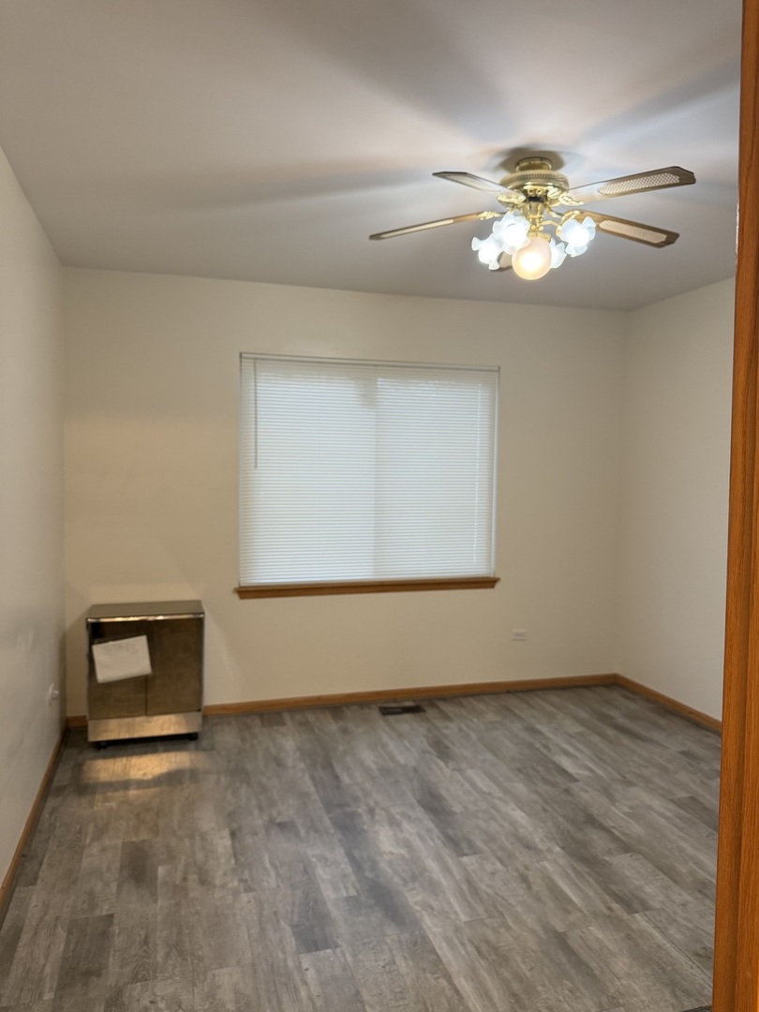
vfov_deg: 71.6
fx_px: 702
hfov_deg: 56.8
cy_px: 506
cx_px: 380
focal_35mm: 24
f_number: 1.78
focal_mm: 6.76
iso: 200
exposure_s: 1/120
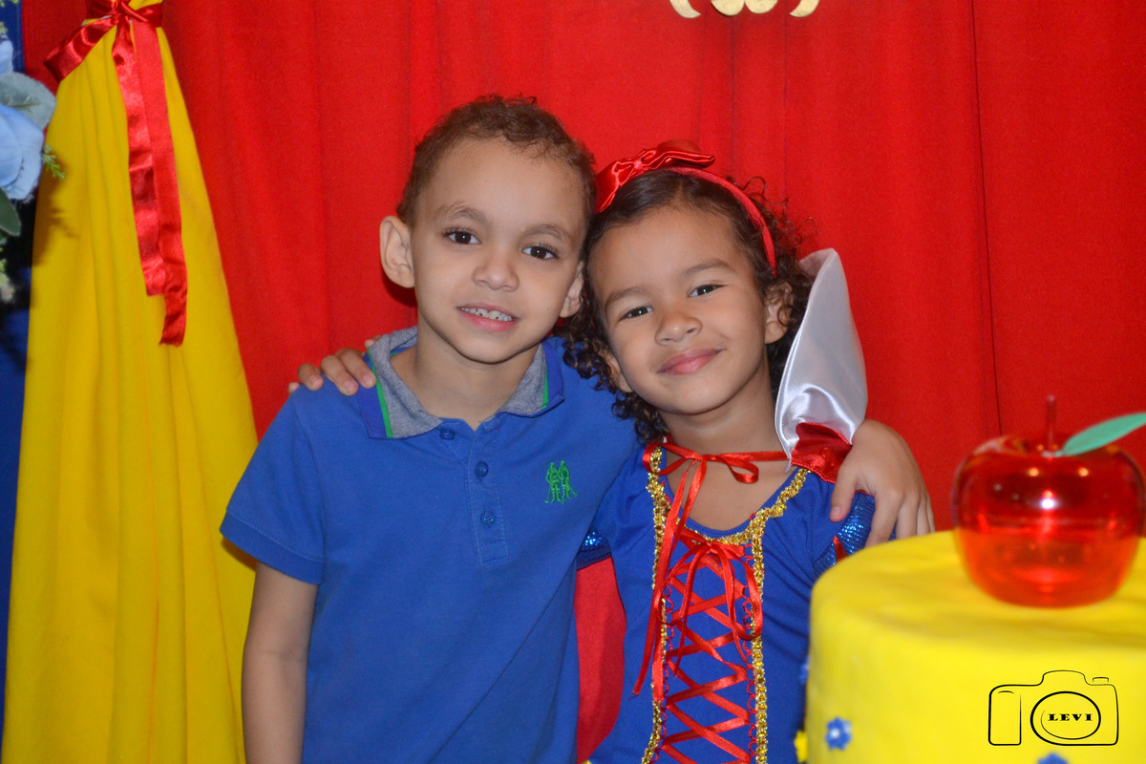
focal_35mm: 82
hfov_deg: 24.6
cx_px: 573
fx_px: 2626
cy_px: 382
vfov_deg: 16.6
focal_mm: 55
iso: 400
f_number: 5.6
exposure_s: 1/60
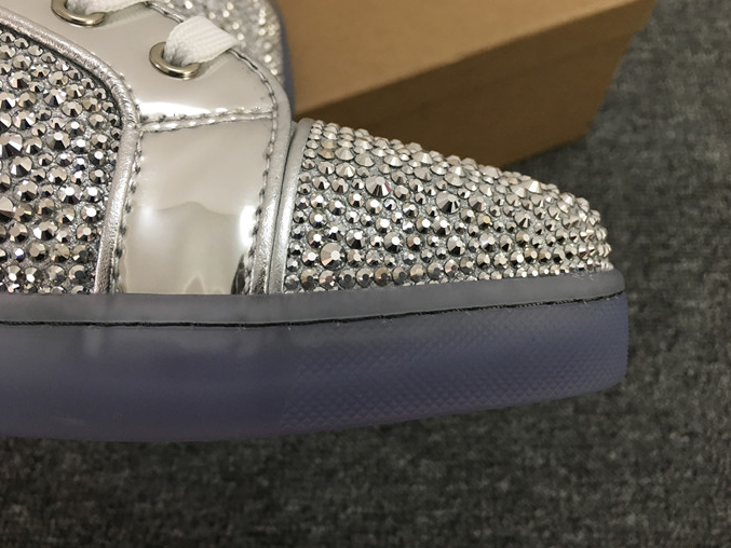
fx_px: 634
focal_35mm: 30
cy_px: 266
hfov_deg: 60.0
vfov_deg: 46.8
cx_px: 365
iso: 125
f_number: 2.2
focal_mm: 4.15
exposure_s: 1/33
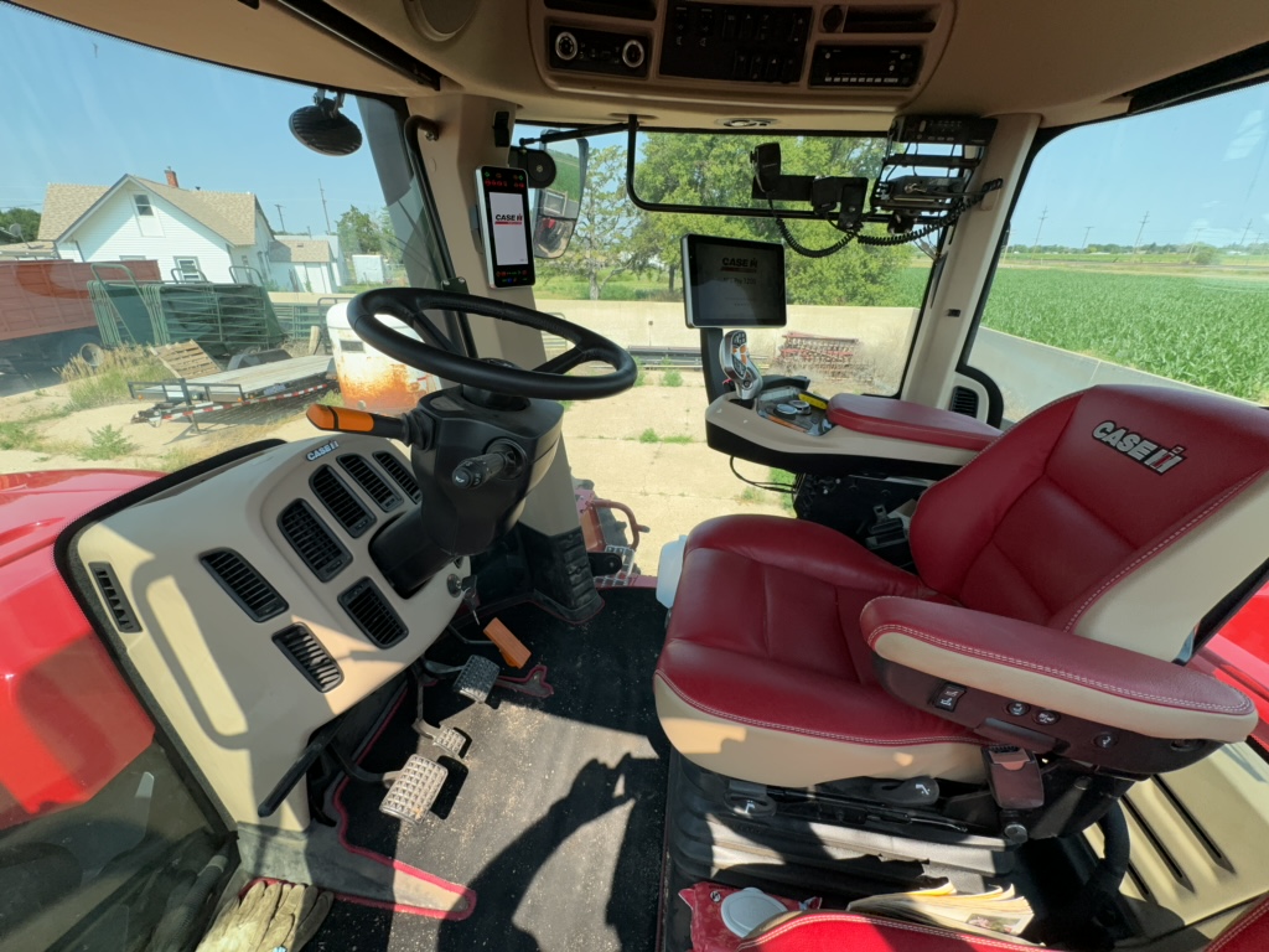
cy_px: 476
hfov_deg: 102.1
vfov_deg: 85.7
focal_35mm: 14
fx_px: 513
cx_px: 634
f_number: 2.2
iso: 40
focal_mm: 2.22
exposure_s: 1/600
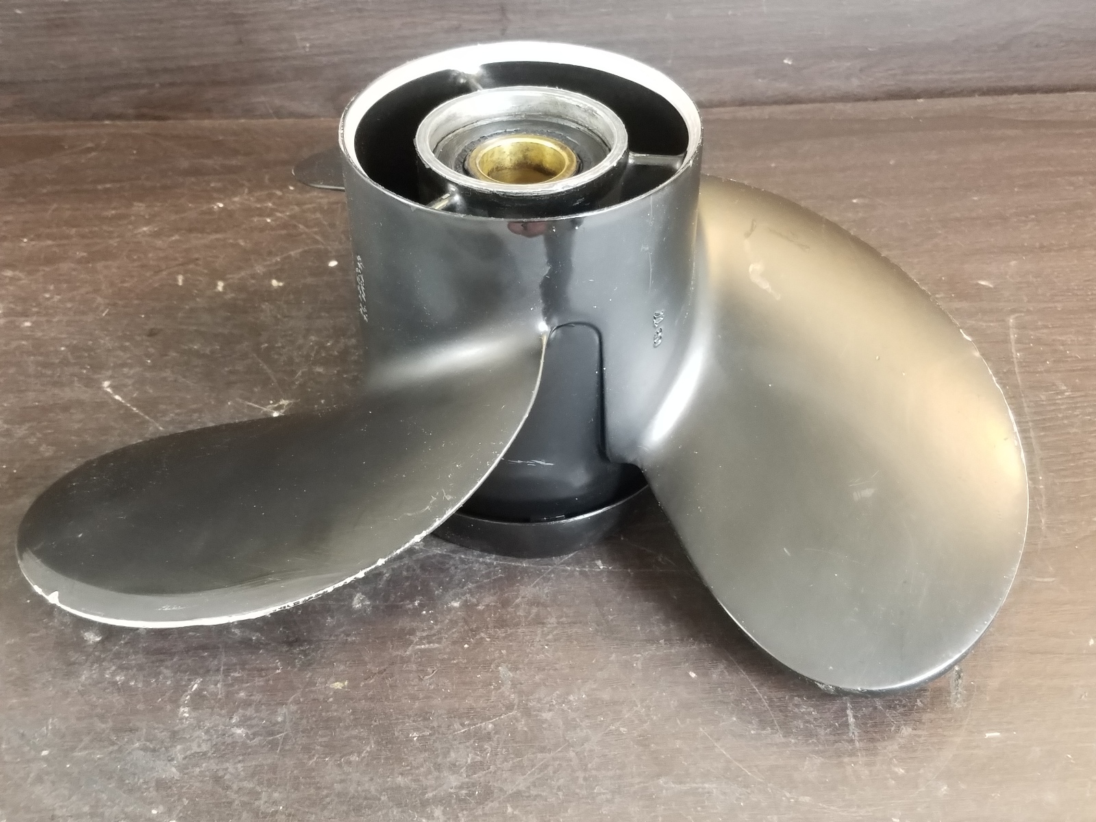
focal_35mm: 26
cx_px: 548
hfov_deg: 67.3
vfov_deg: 53.1
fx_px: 823
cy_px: 411
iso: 320
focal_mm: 4.2
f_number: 1.7
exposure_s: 1/120
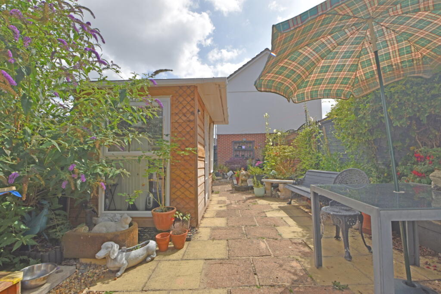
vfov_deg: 77.3
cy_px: 147
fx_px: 184
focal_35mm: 15
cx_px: 220
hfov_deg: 100.4
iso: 100
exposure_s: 1/250
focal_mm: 10
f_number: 8
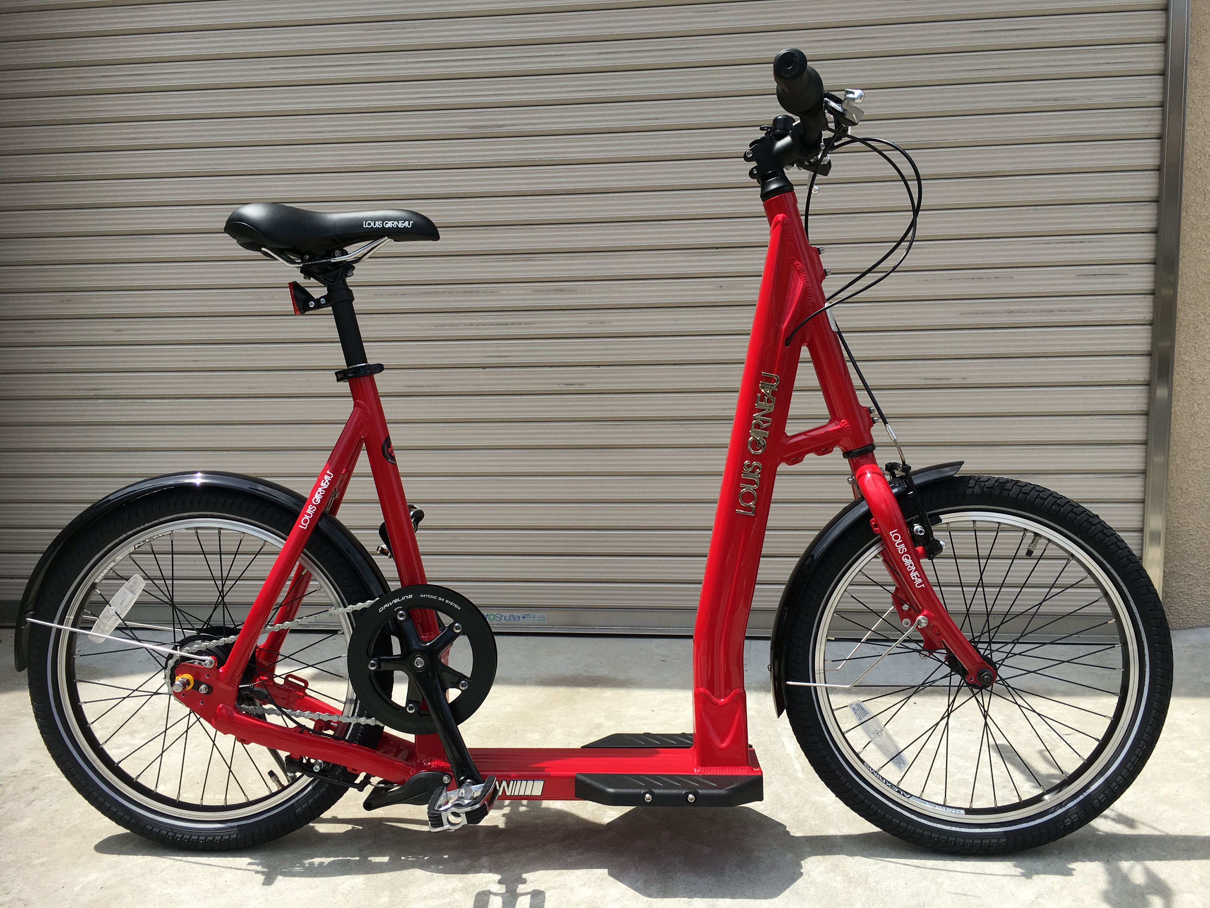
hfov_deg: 61.7
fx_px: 1014
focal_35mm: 29
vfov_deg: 48.2
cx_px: 605
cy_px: 454
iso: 25
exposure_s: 1/1399
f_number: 2.2
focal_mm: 4.15
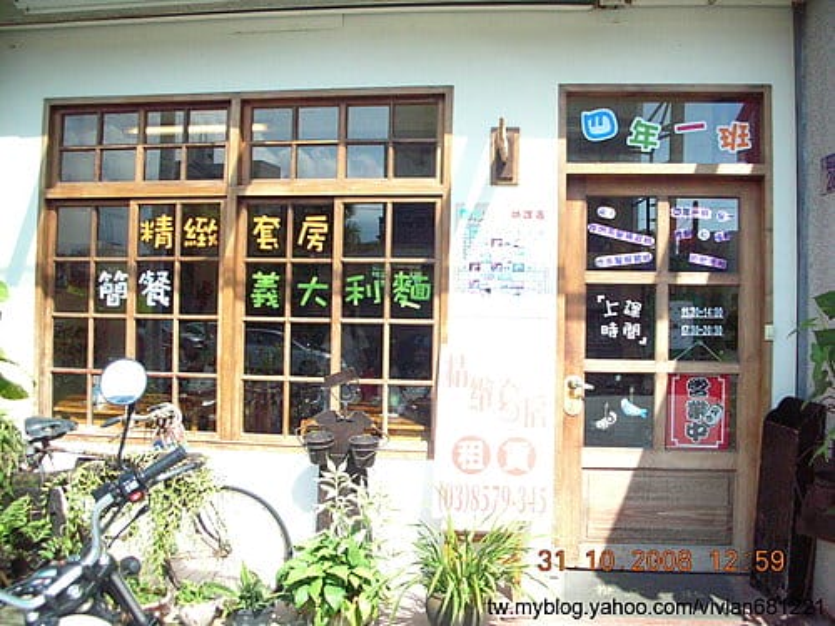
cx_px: 418
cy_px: 313
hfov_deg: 52.6
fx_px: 844
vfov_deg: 40.7
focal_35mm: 35
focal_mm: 5.8
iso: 400
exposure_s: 1/250
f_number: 8.5
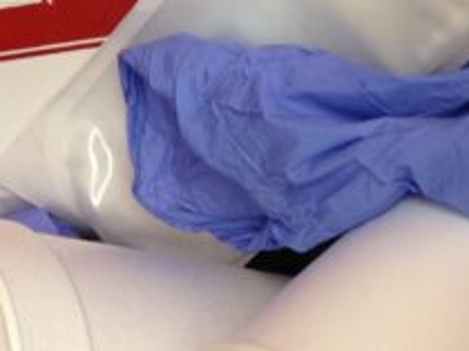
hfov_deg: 12.3
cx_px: 212
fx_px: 2179
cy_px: -40
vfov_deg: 9.1
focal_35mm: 161
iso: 50
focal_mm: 4.12
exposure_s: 1/24
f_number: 2.4
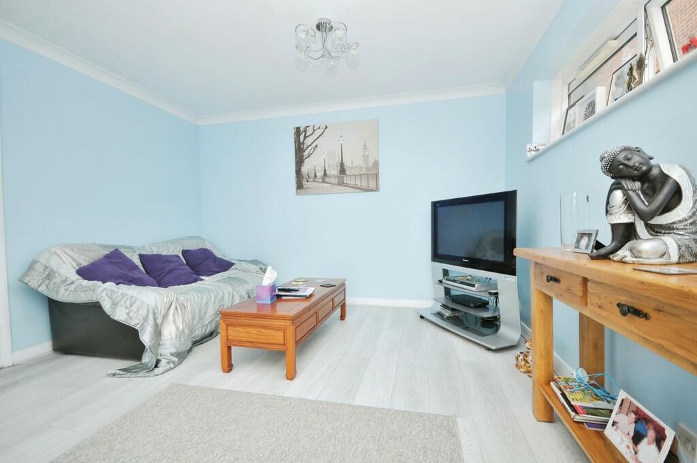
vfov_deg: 77.2
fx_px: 290
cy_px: 232
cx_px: 348
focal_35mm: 15
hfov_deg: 100.5
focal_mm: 10
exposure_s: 1/60
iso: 200
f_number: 5
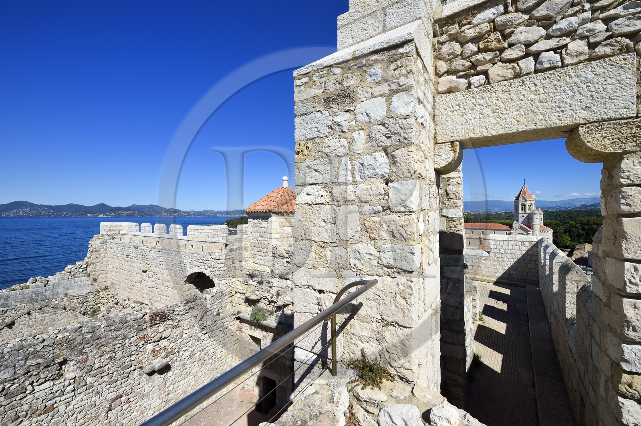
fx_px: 249
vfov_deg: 81.1
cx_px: 320
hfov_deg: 104.3
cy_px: 213
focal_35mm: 14
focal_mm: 14
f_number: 13
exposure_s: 1/160
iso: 100
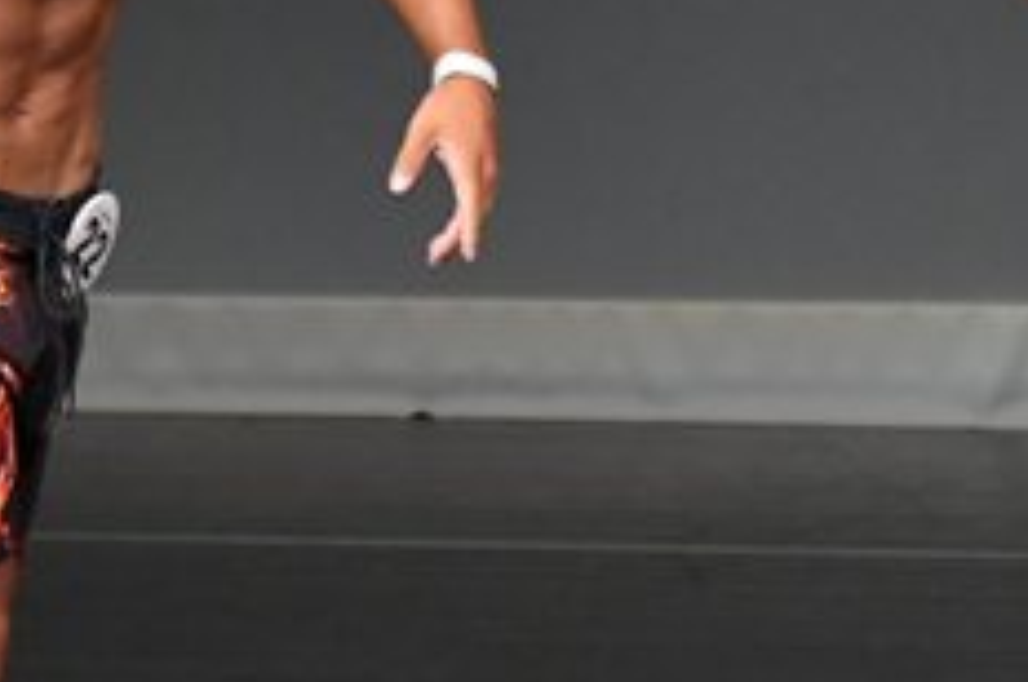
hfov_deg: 1.8
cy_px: 199
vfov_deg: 1.2
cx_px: 733
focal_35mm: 1153
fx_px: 32878
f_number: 5.6
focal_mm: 230
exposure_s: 1/400
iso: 4000
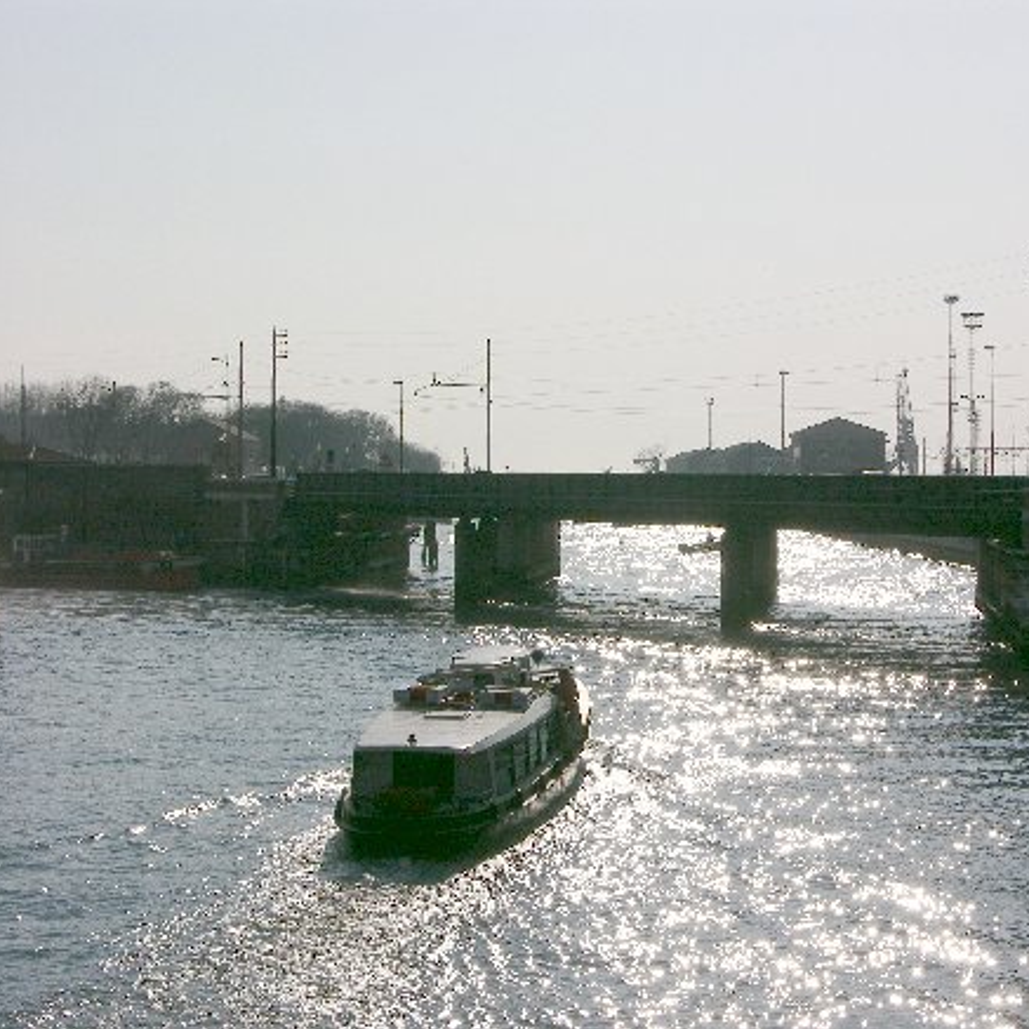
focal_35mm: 83
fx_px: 2791
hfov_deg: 20.8
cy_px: 513
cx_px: 677
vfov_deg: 20.9
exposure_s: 1/735
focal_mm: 17.8
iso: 50
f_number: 7.4
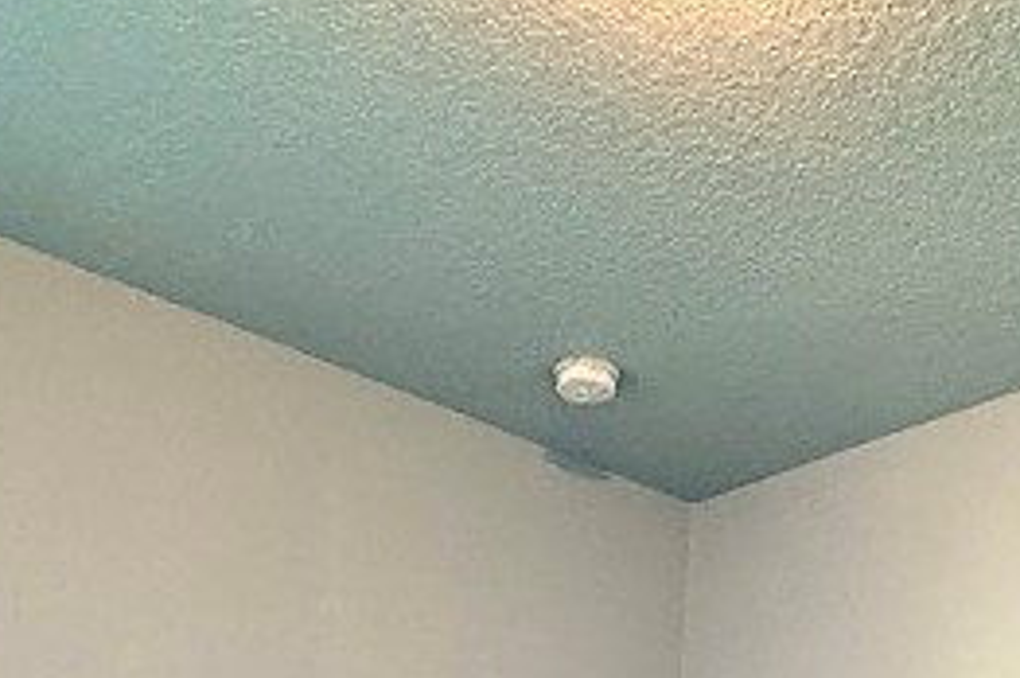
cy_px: 1309
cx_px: 689
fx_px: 1613
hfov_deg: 34.7
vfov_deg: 17.7
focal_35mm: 57
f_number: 2.2
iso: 640
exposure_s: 1/60
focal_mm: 2.22
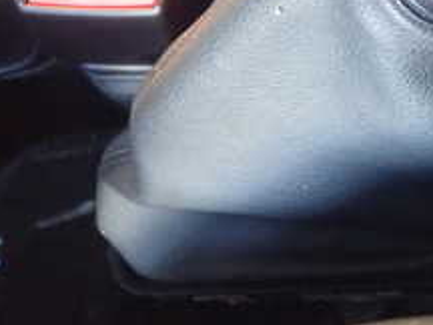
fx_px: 1113
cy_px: 8
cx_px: 497
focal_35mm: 89
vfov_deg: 16.3
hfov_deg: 20.8
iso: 1250
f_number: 2.4
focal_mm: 5.87
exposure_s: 1/30
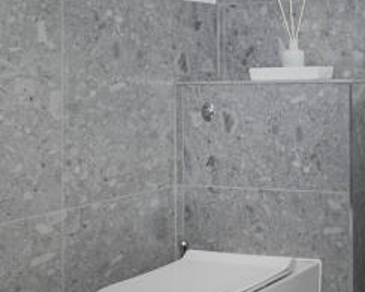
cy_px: 58
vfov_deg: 25.3
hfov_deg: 26.1
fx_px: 637
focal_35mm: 59
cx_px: 503
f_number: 6.4
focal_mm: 10
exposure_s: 1/200
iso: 320
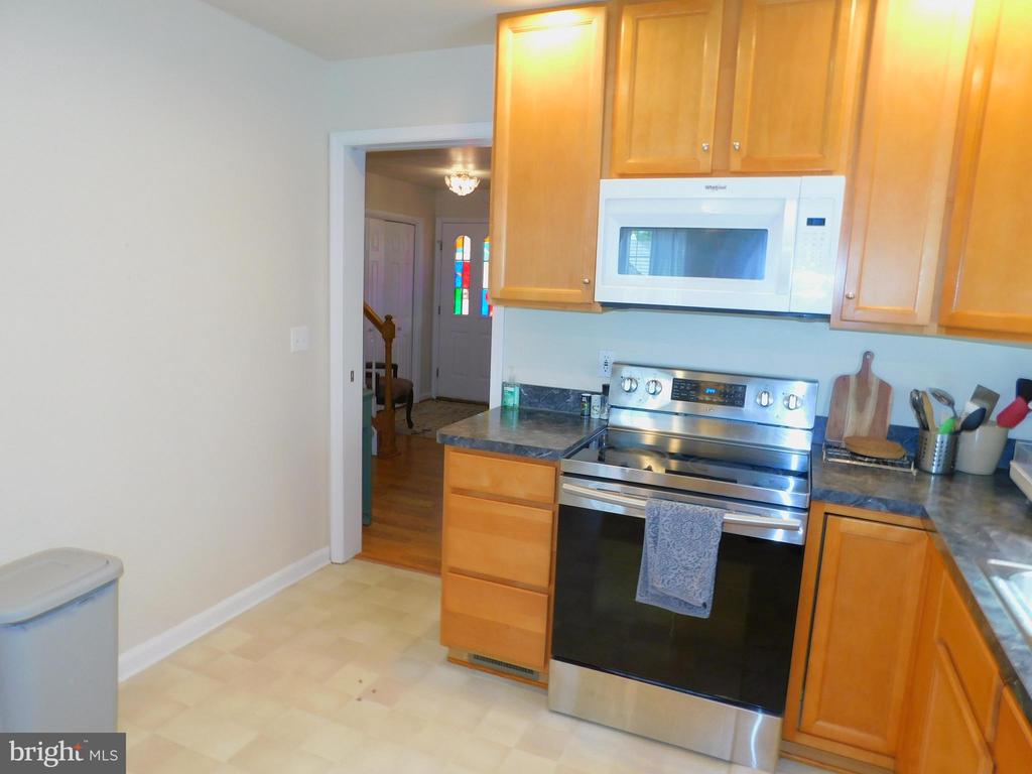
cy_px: 387
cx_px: 516
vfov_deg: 58.9
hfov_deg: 73.9
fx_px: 686
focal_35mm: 23
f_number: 3
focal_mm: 4
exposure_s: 1/30
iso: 160
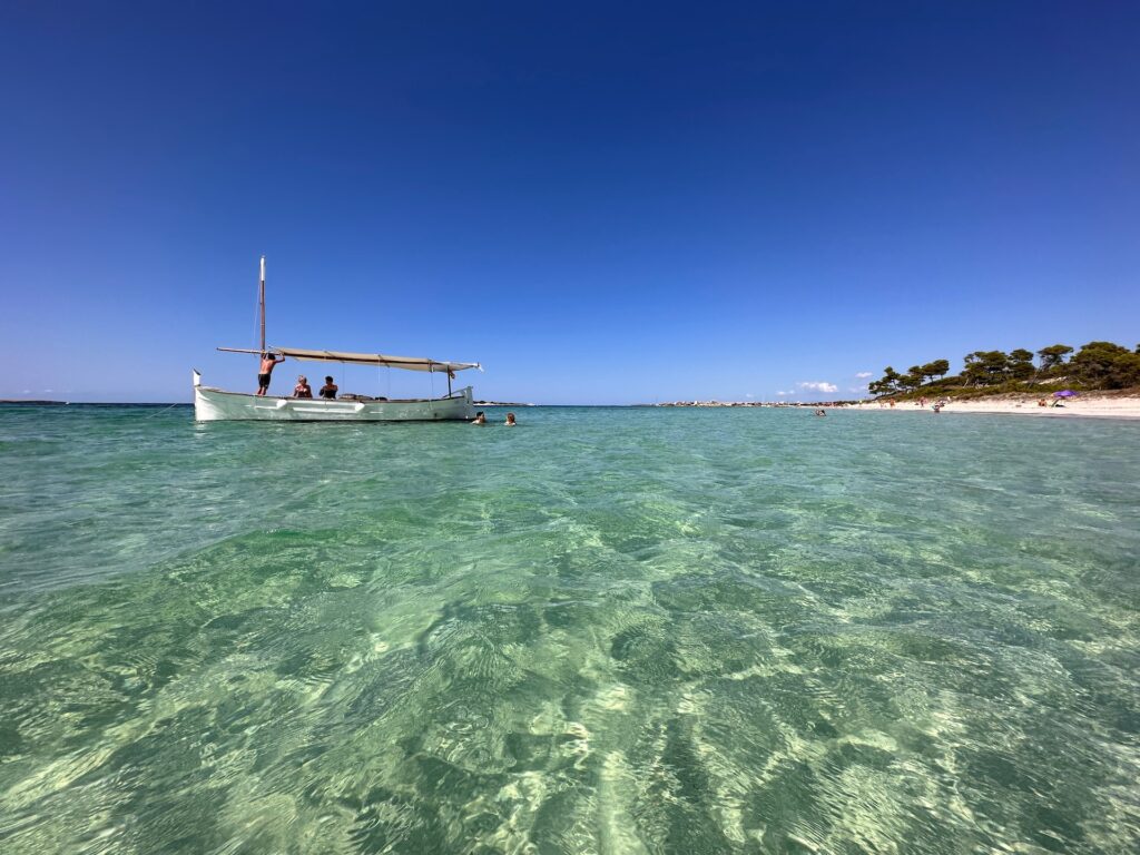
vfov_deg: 85.7
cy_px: 428
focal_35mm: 14
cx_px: 570
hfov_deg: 102.1
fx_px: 461
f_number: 2.2
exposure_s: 1/4132
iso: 50
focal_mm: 2.22
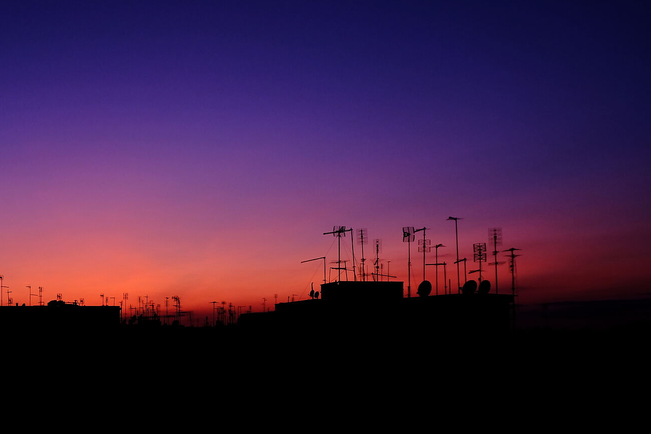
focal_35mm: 50
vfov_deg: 26.7
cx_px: 95
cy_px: 308
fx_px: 904
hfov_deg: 37.6
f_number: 4
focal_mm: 18
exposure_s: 1/125
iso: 500
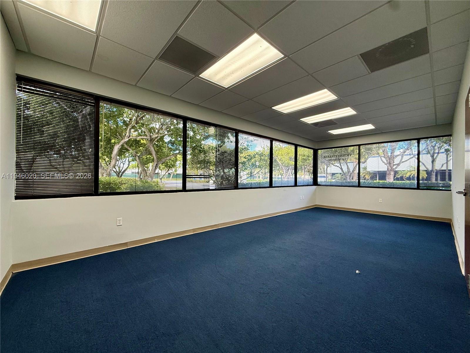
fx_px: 190
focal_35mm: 14
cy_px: 176
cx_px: 235
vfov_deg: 85.7
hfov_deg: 102.1
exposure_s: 1/120
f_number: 2.2
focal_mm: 2.22
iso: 160
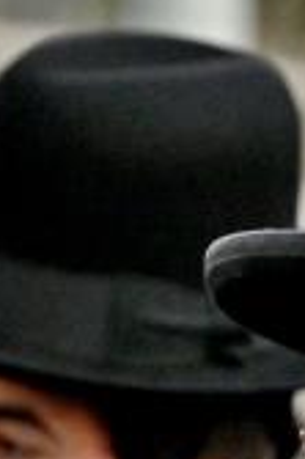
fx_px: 7271
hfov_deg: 2.4
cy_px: 669
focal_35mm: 571
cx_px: 681
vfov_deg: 3.6
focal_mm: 93
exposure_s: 1/200
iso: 1000
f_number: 4
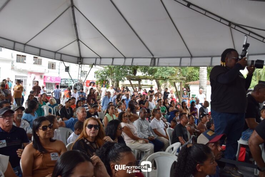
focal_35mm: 27
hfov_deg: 67.4
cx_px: 132
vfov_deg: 47.9
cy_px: 88
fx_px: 199
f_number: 6.3
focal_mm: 18
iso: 400
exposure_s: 1/160
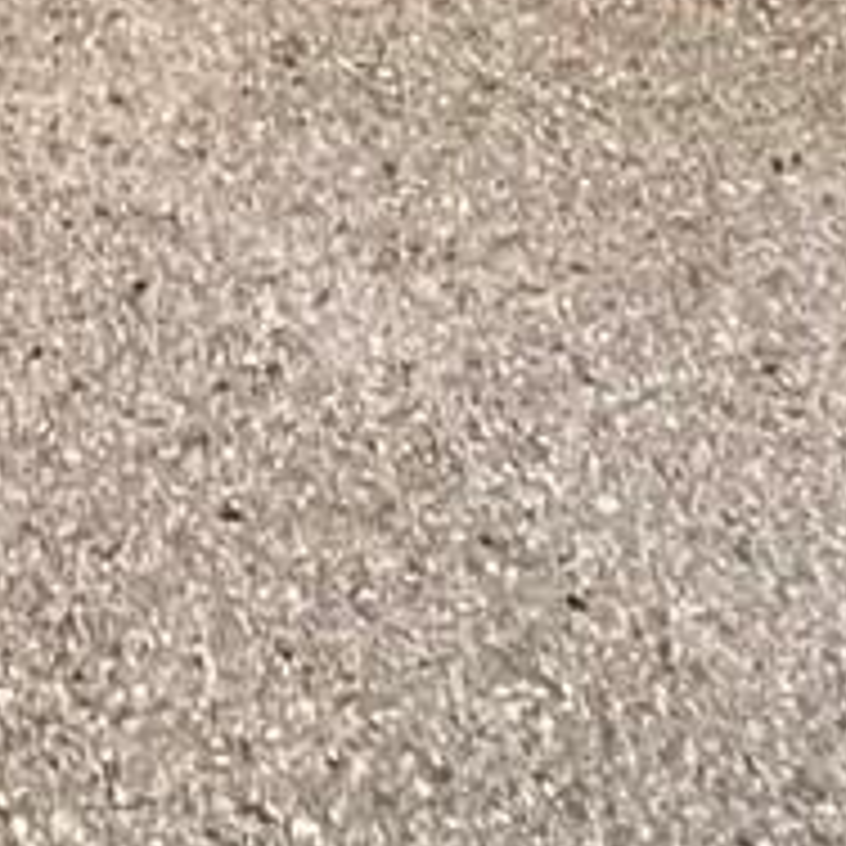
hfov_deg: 16.9
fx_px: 2710
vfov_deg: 11.1
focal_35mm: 98
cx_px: -202
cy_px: -1692
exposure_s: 1/60
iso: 320
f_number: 1.8
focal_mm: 1.57
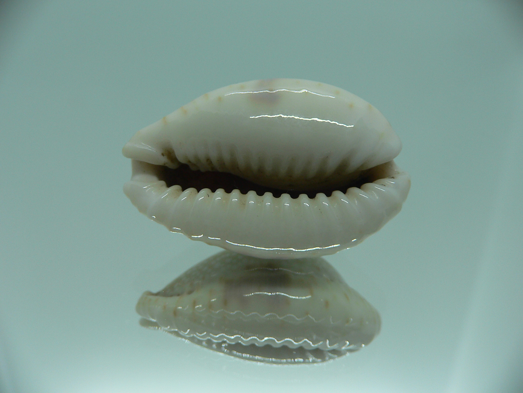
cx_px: 262
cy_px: 196
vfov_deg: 40.7
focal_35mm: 35
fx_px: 529
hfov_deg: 52.6
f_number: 2.8
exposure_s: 1/80
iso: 80
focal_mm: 4.6
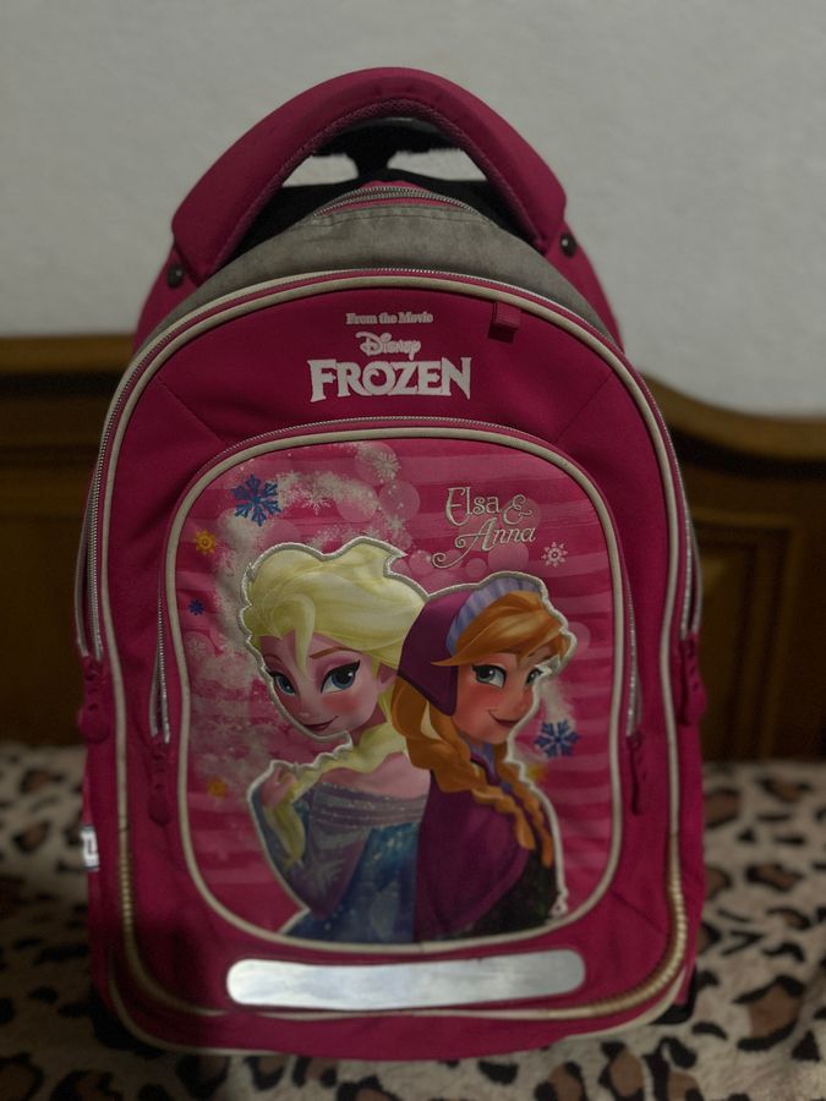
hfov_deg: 56.8
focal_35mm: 24
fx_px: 764
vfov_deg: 71.6
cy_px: 550
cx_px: 413
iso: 640
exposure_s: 1/33
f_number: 1.78
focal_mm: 6.86
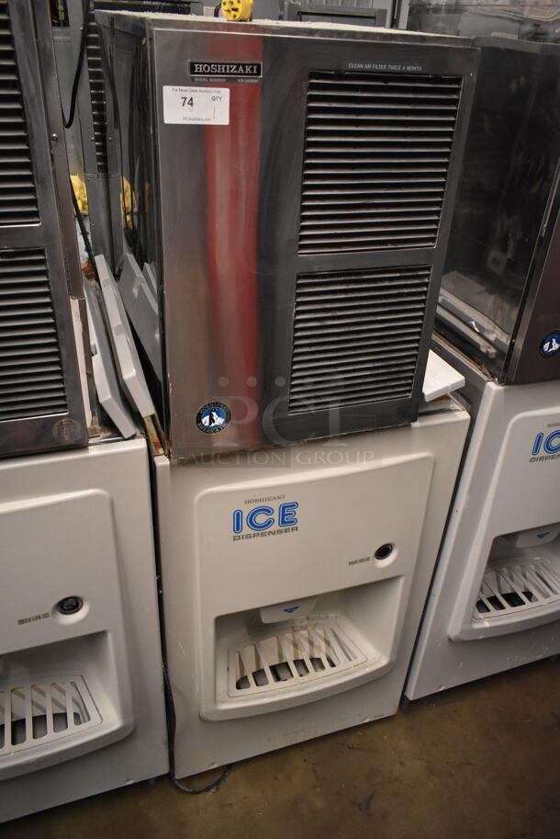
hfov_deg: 48.0
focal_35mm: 27
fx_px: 629
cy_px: 420
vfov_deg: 67.3
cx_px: 280
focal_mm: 18
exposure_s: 1/125
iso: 2200
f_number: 3.5
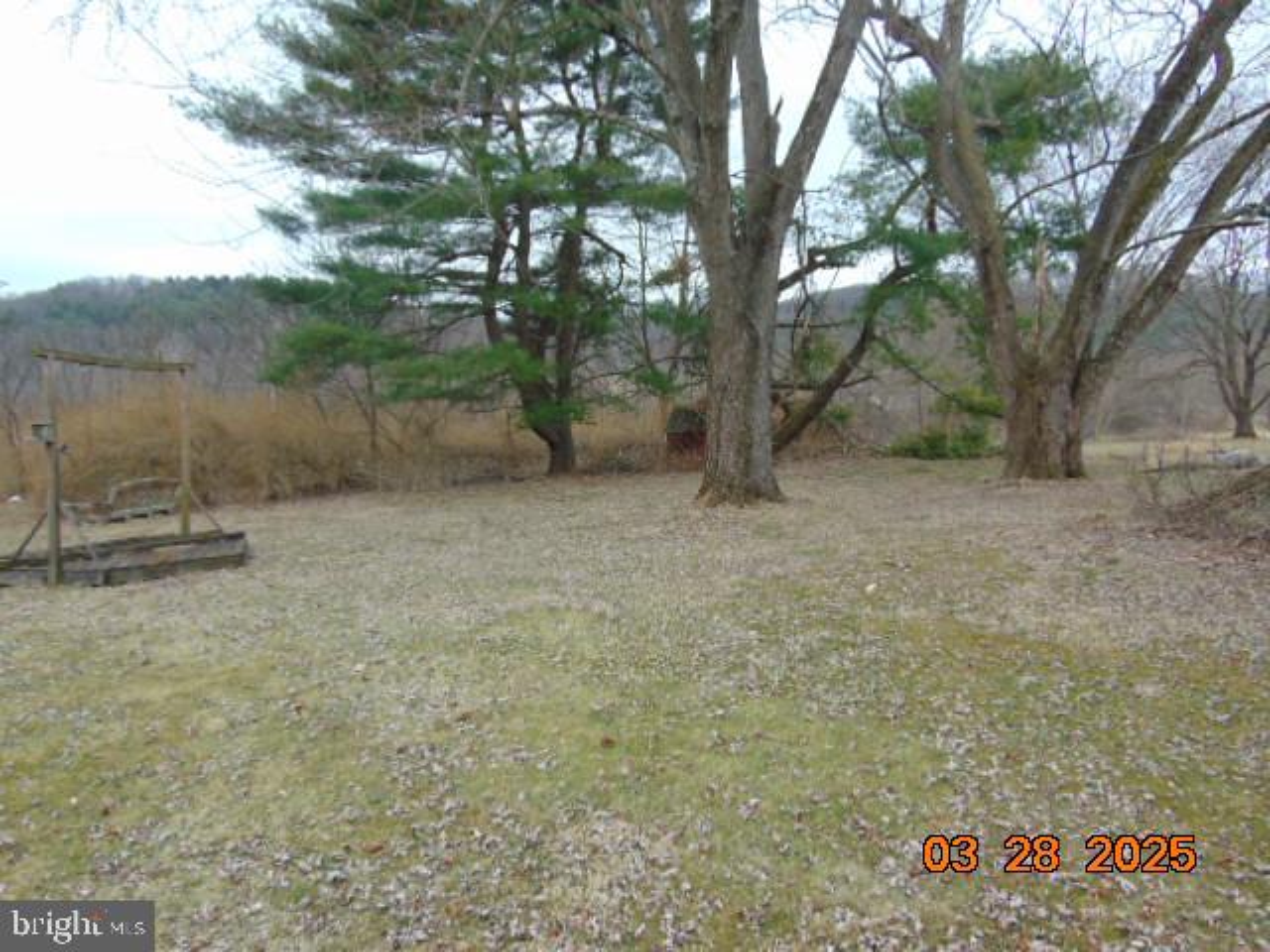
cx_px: 635
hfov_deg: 69.4
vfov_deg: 54.9
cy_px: 476
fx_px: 917
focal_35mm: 25
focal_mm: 4.5
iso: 80
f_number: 3
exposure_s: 1/200
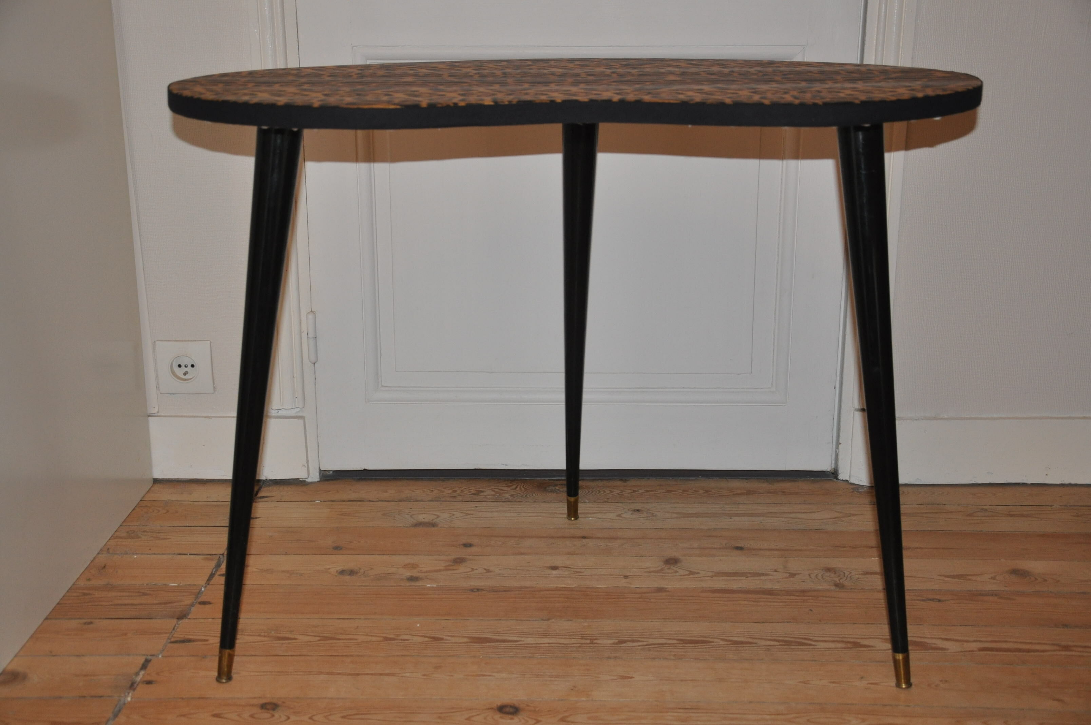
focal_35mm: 48
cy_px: 362
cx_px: 546
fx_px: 1453
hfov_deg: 41.2
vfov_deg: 28.0
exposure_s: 1/60
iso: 800
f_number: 4.2
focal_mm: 32
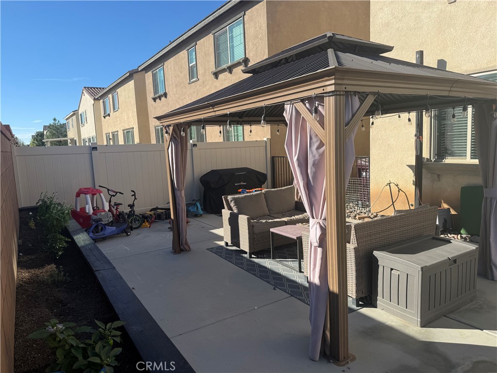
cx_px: 248
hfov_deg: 71.6
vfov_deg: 56.8
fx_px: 345
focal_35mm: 24
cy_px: 186
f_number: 1.78
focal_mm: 6.76
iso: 80
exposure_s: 1/3584
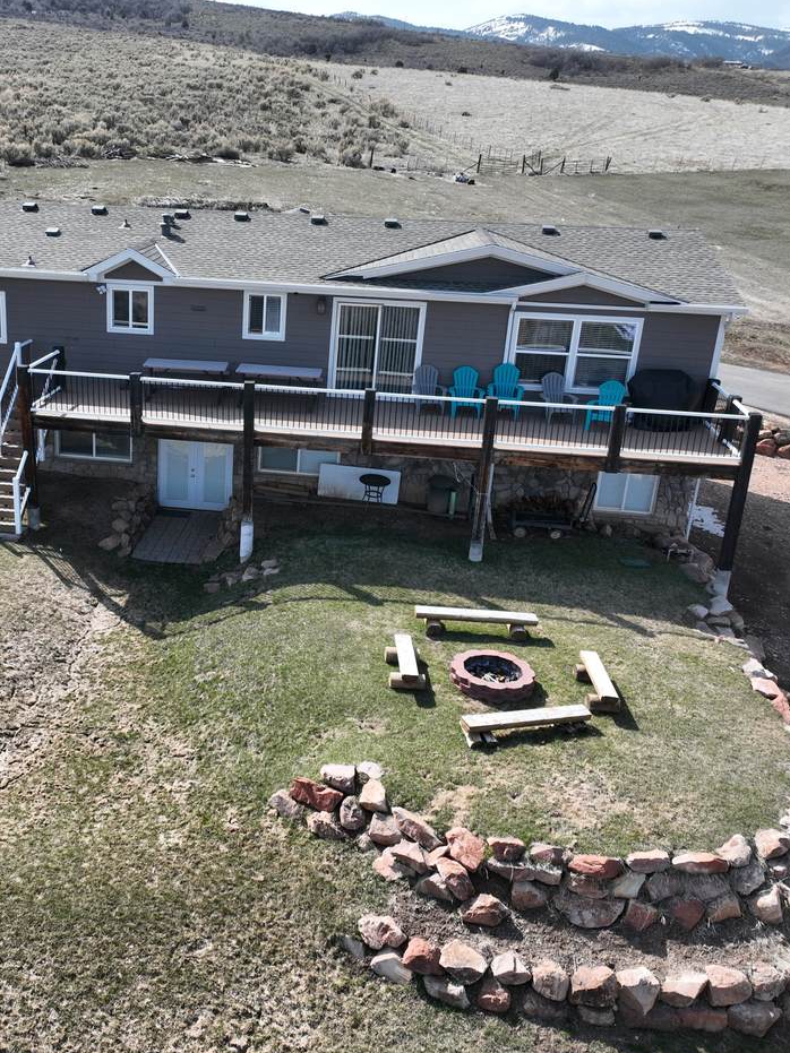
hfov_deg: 41.9
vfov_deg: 55.4
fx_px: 1004
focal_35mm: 33
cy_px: 520
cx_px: 217
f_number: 2.8
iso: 200
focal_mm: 12.29
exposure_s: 1/2000
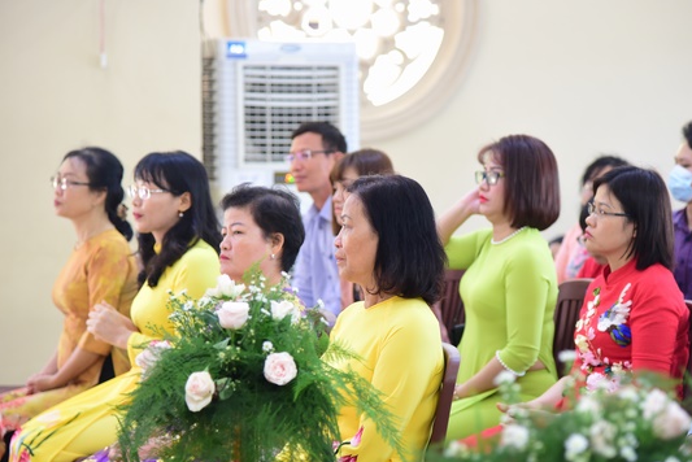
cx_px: 393
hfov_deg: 16.0
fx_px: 2462
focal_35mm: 128
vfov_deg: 10.7
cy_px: 232
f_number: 4
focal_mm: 105
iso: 1600
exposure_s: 1/40
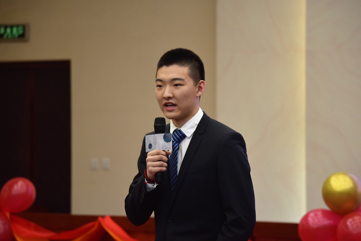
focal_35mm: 165
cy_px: 120
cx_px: 180
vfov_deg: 8.3
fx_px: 1655
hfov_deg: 12.4
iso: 640
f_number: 5.3
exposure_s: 1/200
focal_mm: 165
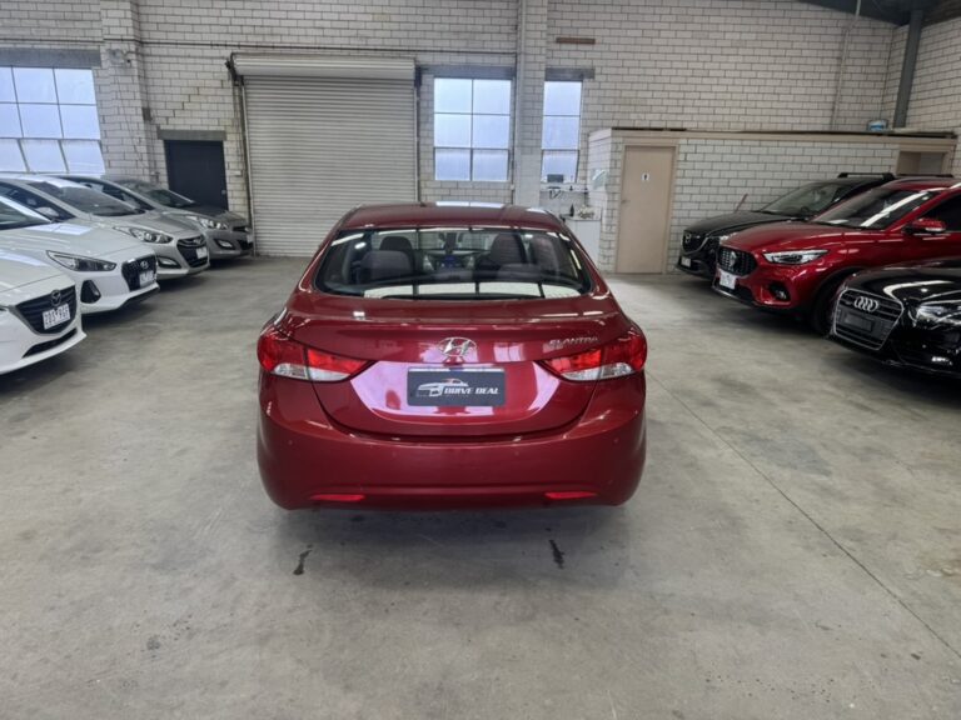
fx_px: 666
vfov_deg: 56.8
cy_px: 360
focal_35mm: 24
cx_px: 480
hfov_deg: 71.6
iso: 80
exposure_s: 1/167
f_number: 1.78
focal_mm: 6.76
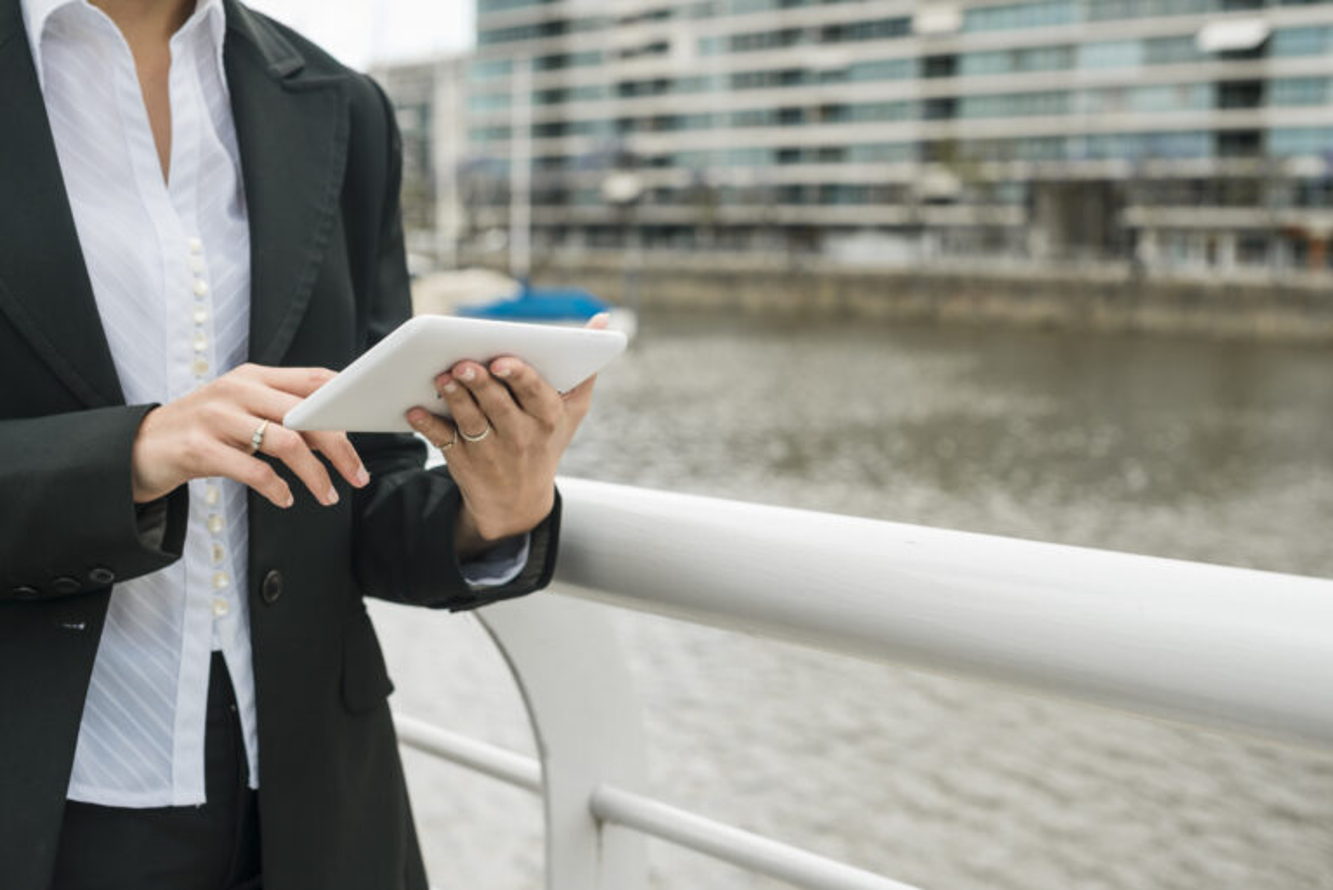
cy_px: 445
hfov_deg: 39.6
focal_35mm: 50
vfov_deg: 27.0
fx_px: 1852
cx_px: 666
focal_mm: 50
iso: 125
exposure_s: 1/125
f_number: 5
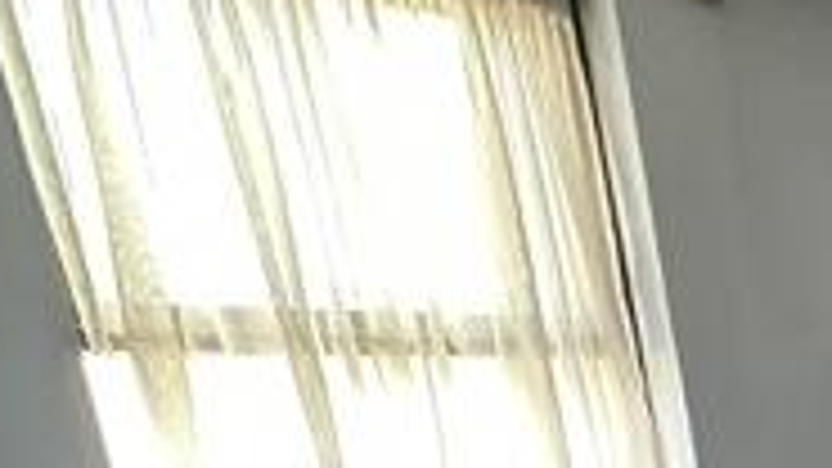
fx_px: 1456
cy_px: 846
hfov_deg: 21.0
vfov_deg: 15.6
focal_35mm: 66
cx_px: 1516
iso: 500
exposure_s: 1/60
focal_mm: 2.22
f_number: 2.2
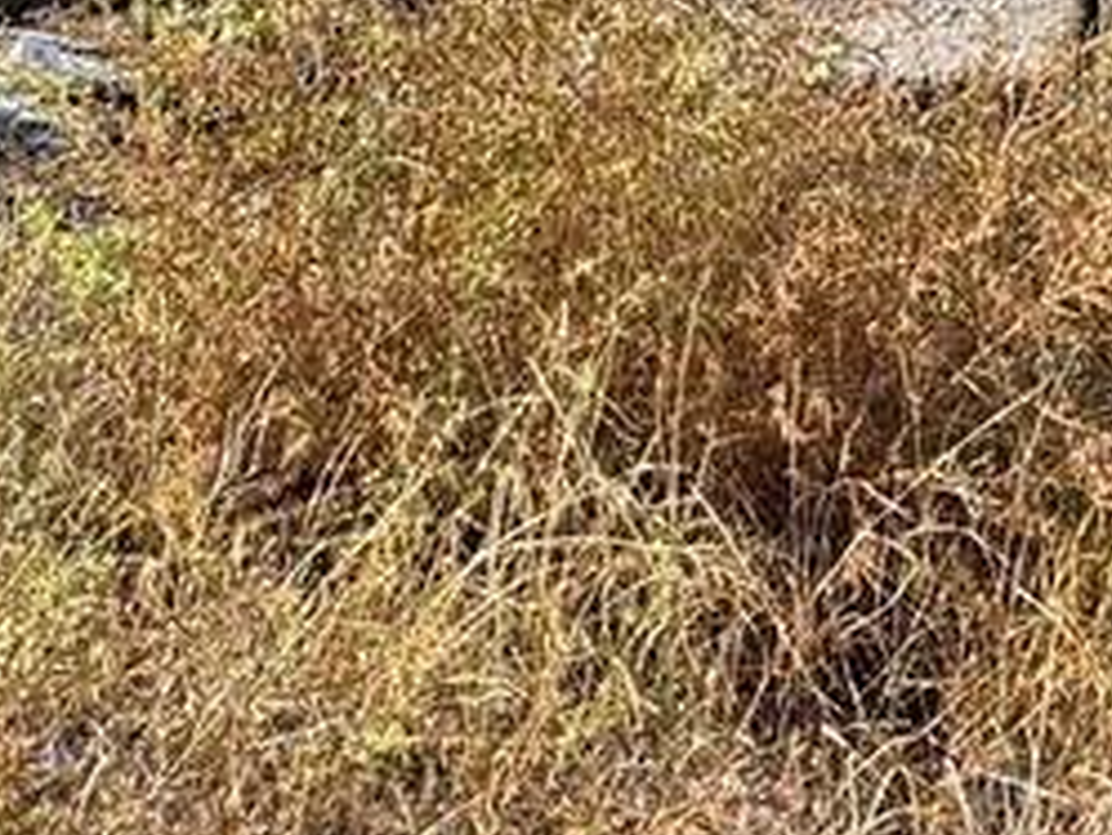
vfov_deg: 15.6
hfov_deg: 25.5
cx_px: 1152
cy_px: -893
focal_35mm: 72
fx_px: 2314
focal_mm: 2.22
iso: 40
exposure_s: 1/1006
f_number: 2.2
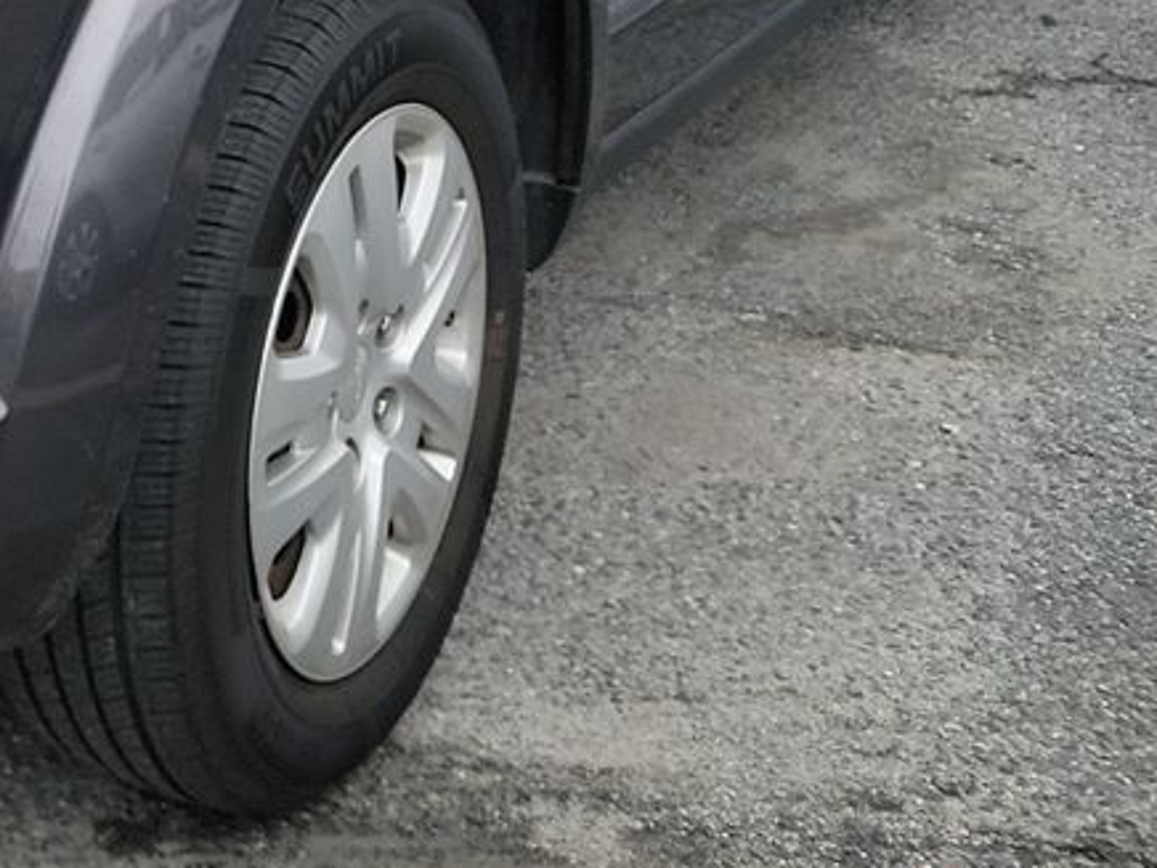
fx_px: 2941
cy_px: -260
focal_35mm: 88
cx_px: -348
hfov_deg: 20.4
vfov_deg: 15.9
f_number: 1.8
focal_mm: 6.7
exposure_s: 1/213
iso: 50
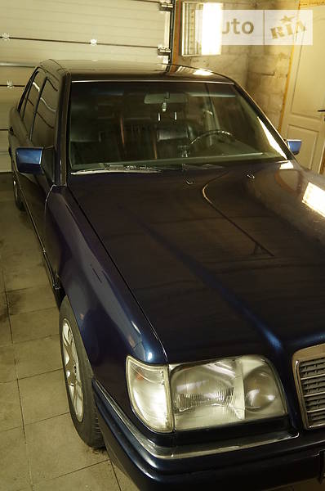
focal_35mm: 28
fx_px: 380
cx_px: 162
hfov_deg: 46.3
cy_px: 246
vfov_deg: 65.6
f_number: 3.5
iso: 1600
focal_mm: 19
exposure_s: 1/60
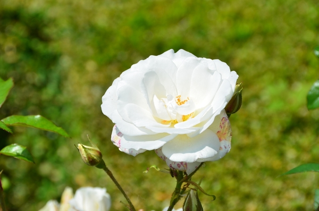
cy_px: 106
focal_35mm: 300
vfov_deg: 4.6
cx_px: 160
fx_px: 2652
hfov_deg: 6.9
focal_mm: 200
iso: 100
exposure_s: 1/200
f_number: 13
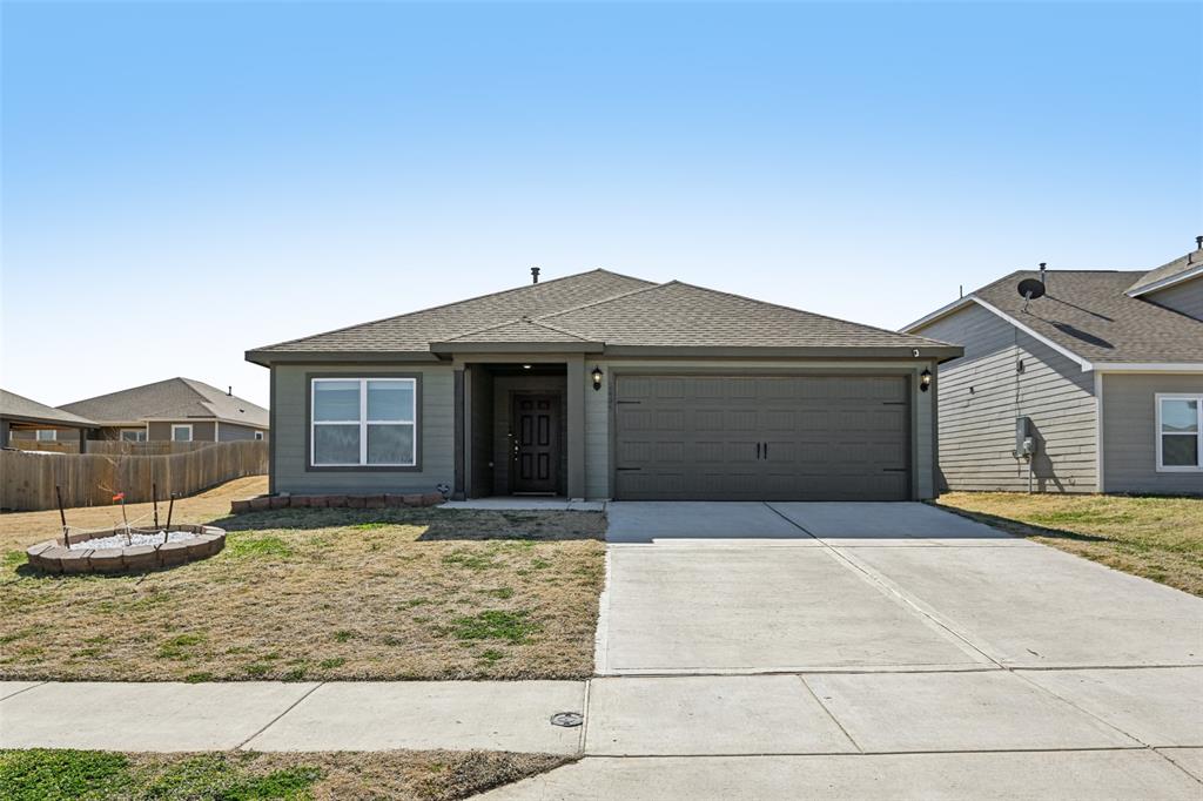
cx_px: 602
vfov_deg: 55.1
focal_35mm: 23
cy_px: 400
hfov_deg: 76.1
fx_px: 768
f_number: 8
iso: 400
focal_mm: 23
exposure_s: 1/1600
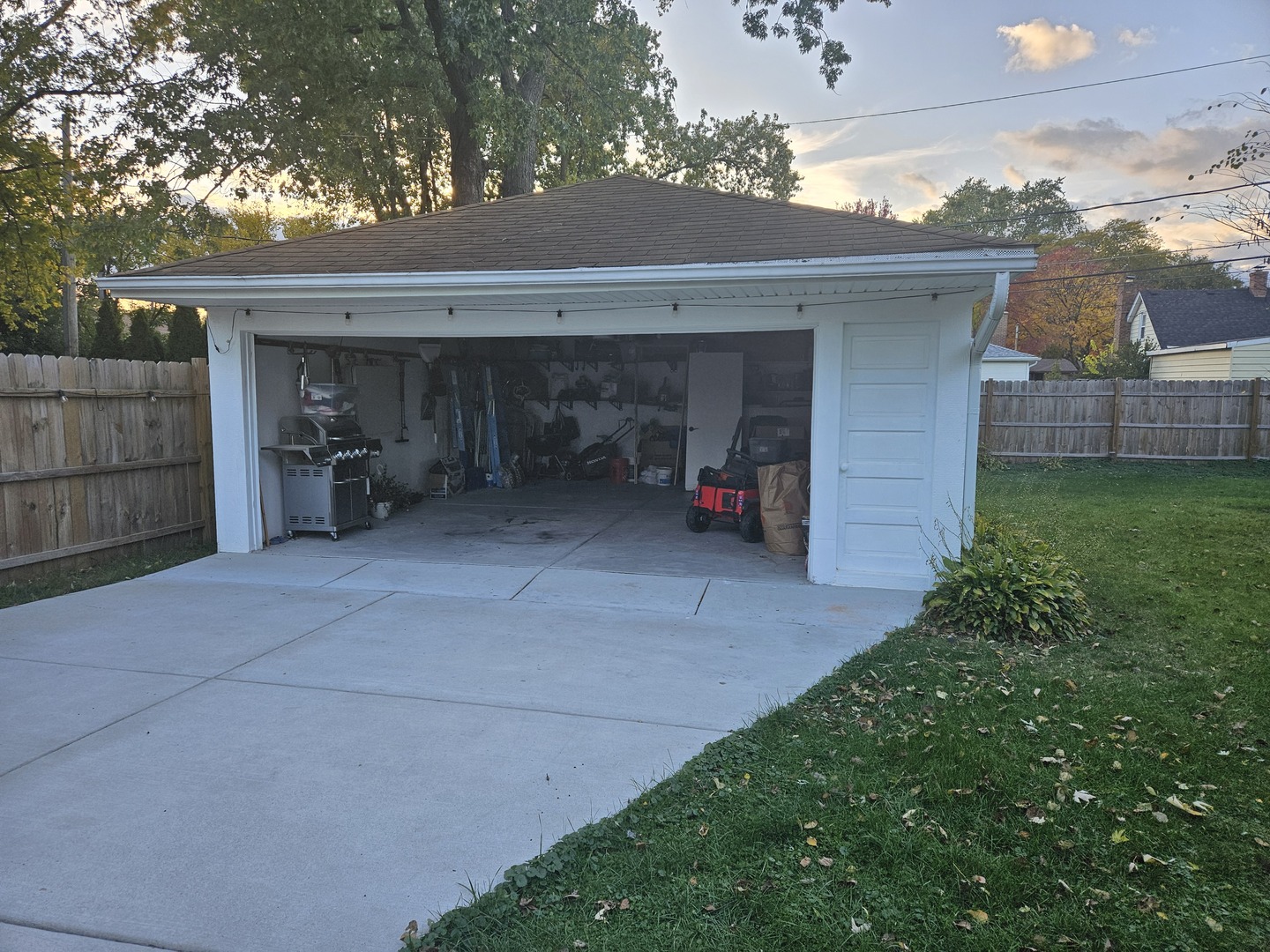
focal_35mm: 23
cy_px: 476
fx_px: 844
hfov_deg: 73.9
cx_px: 635
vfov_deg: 58.9
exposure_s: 1/362
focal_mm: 5.4
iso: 50
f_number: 1.8
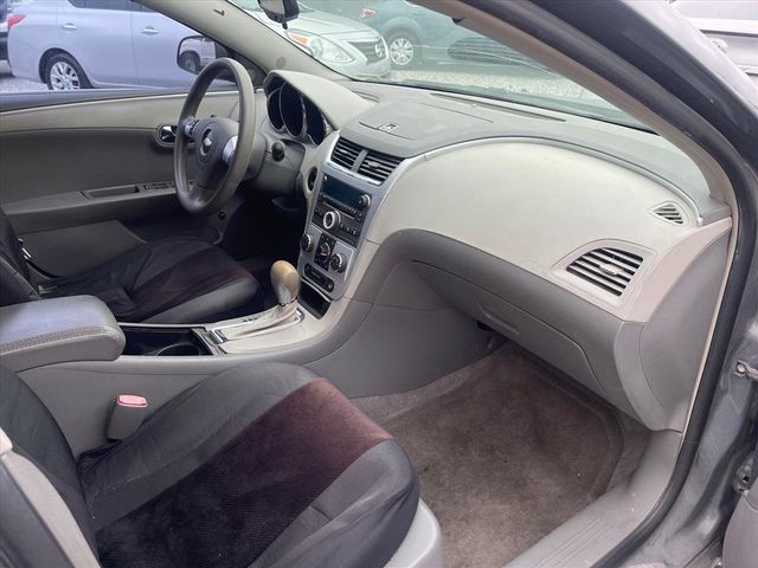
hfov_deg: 67.3
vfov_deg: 53.1
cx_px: 379
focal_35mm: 26
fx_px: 569
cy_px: 284
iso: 32
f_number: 1.6
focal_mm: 5.1
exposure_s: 1/327
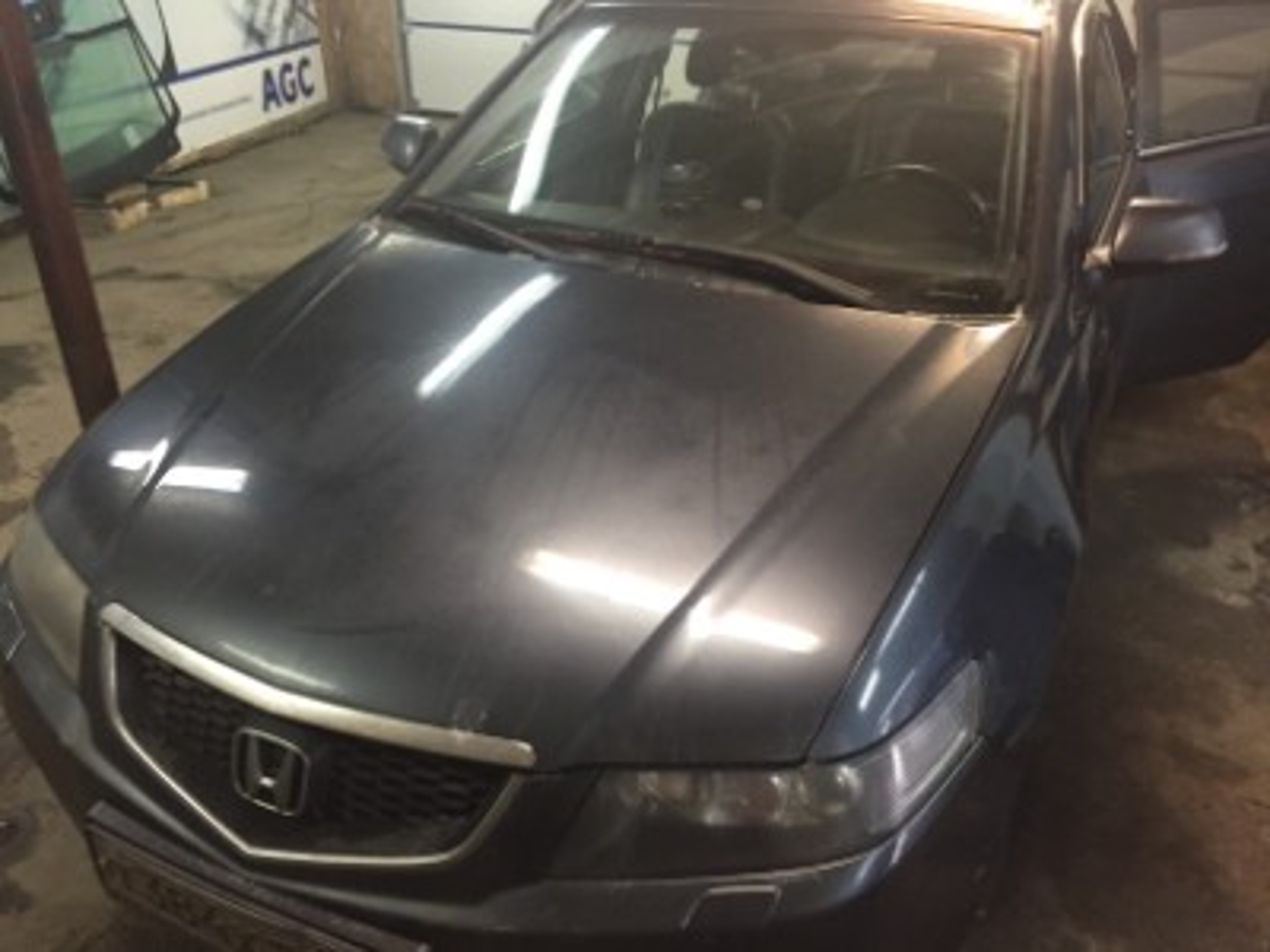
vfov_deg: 48.2
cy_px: 476
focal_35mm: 29
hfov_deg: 61.7
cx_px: 635
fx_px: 1064
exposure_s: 1/20
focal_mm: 4.15
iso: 250
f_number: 2.2
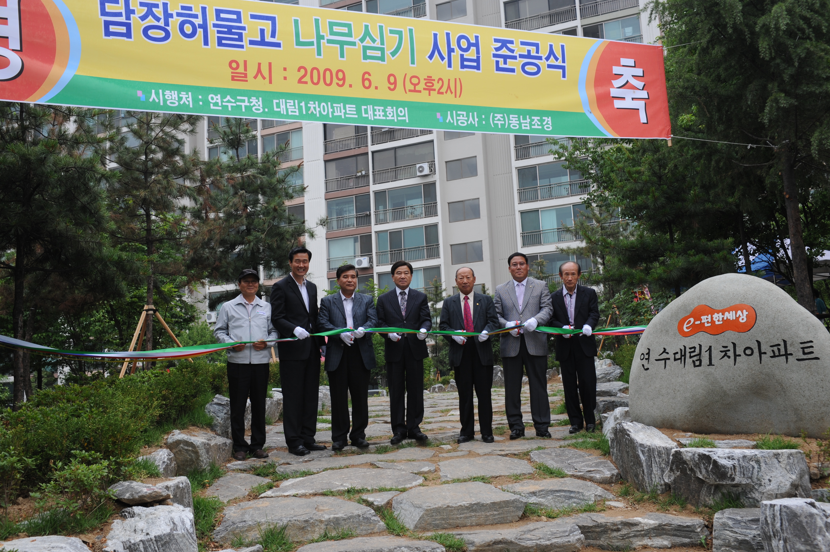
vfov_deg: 36.8
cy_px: 283
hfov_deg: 53.1
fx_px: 829
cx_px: 397
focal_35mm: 36
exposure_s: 1/80
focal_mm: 34
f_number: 8
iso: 200
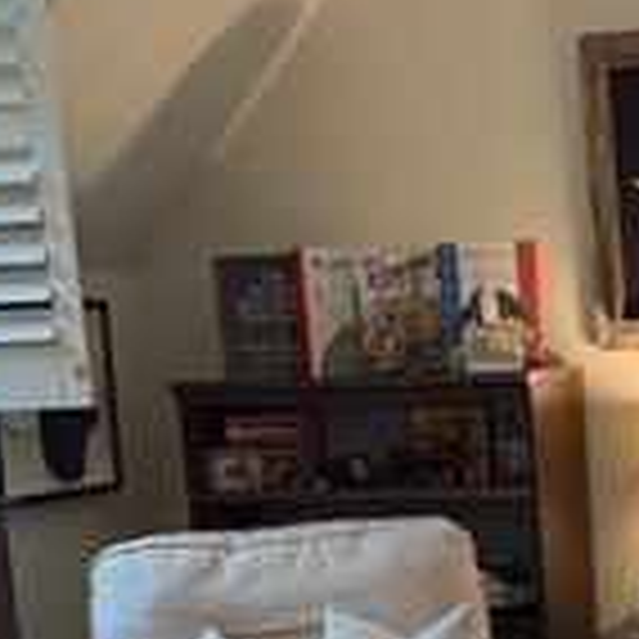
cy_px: 668
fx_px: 1859
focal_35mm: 89
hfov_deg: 18.8
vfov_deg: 18.9
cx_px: 698
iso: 320
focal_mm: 6.76
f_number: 1.78
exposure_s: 1/120
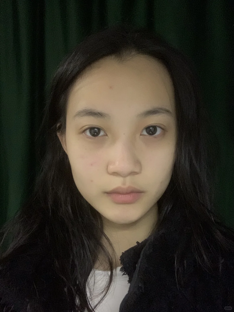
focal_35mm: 32
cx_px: 117
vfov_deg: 56.8
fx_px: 288
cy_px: 156
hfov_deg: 44.2
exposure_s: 1/26
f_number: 2.2
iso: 640
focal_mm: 2.87
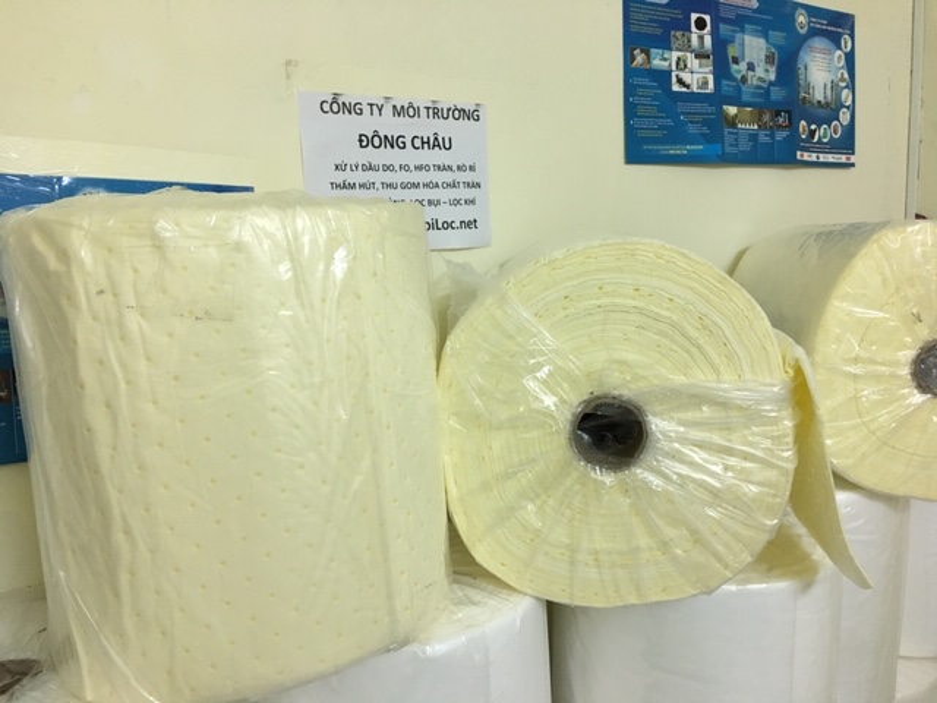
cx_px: 468
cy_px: 352
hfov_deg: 61.7
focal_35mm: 29
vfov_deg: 48.2
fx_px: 785
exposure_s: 1/17
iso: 64
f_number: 2.2
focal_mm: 4.15
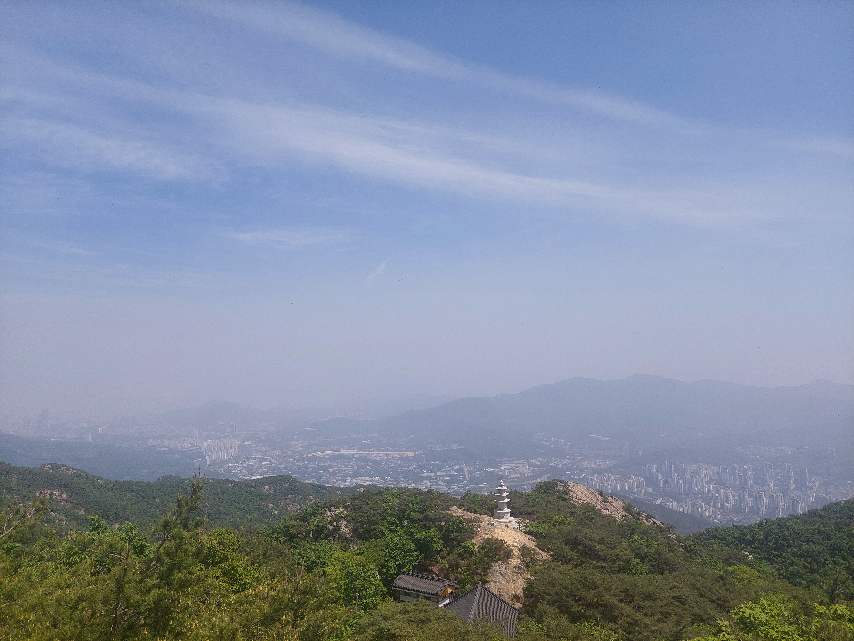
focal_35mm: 25
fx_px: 617
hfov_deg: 69.4
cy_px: 320
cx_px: 427
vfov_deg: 54.9
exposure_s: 1/2455
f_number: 1.8
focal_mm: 5.23
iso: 40
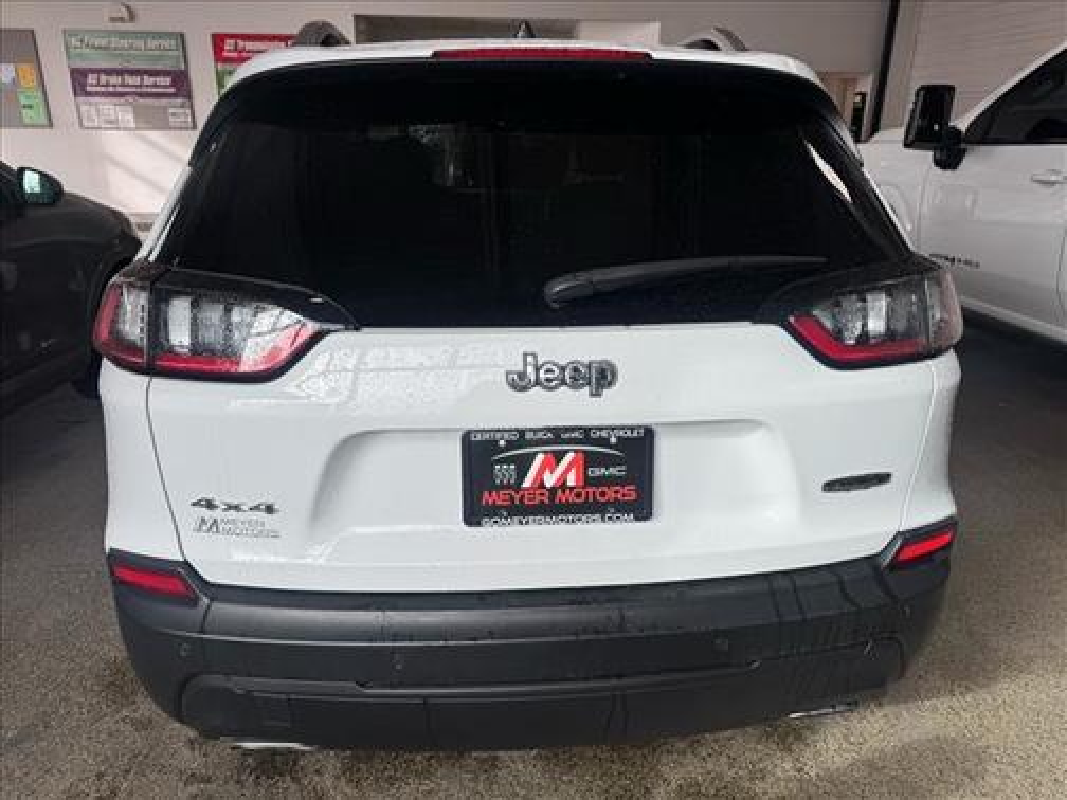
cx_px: 534
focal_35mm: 24
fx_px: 740
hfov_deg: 71.6
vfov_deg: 56.8
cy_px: 400
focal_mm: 6.76
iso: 80
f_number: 1.78
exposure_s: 1/1076
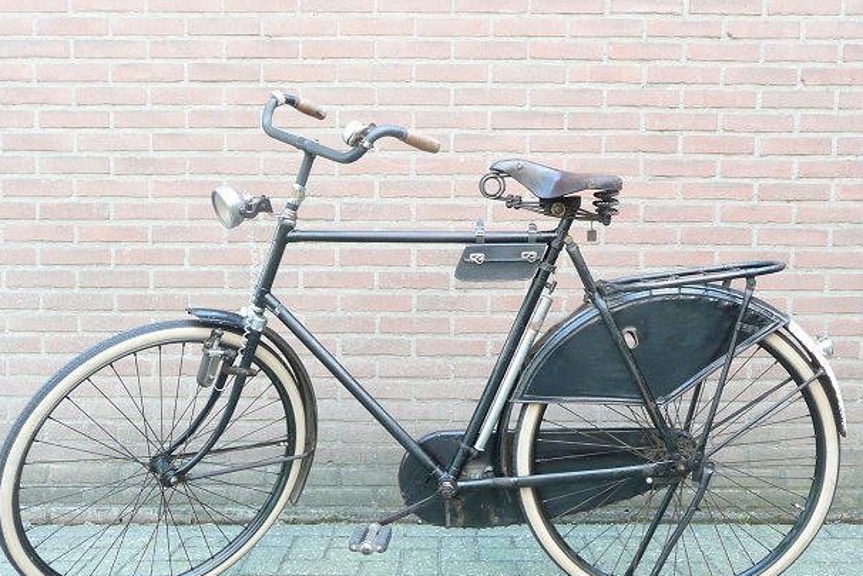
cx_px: 428
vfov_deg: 35.0
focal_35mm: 38
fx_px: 911
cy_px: 326
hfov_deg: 50.7
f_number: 3.7
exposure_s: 1/30
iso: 200
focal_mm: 5.8
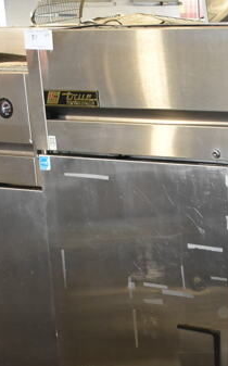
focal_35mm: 95
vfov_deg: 21.1
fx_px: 950
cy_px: 357
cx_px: 291
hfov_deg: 13.2
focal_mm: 23
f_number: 3.8
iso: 1100
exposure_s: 1/40
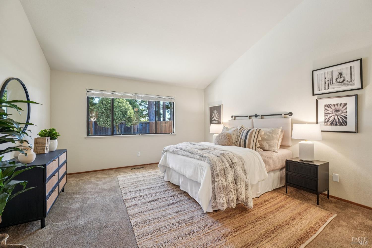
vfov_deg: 81.2
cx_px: 186
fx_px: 145
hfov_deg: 104.3
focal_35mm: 14
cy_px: 124
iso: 800
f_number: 8
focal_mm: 14
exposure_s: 1/30
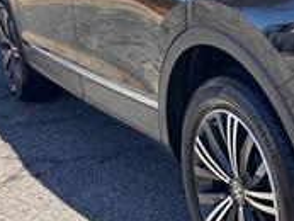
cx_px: 382
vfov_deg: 20.7
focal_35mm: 70
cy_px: 29
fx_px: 595
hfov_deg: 24.3
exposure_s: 1/1227
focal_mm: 6.86
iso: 80
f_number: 1.78
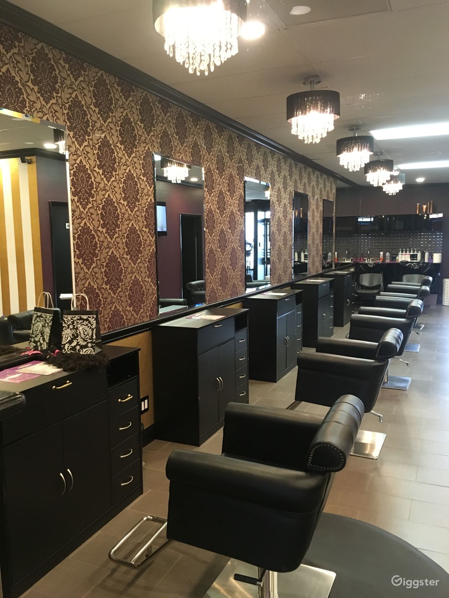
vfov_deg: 61.7
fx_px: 502
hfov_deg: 48.2
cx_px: 224
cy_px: 299
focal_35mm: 29
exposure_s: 1/30
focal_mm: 4.15
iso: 200
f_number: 2.2
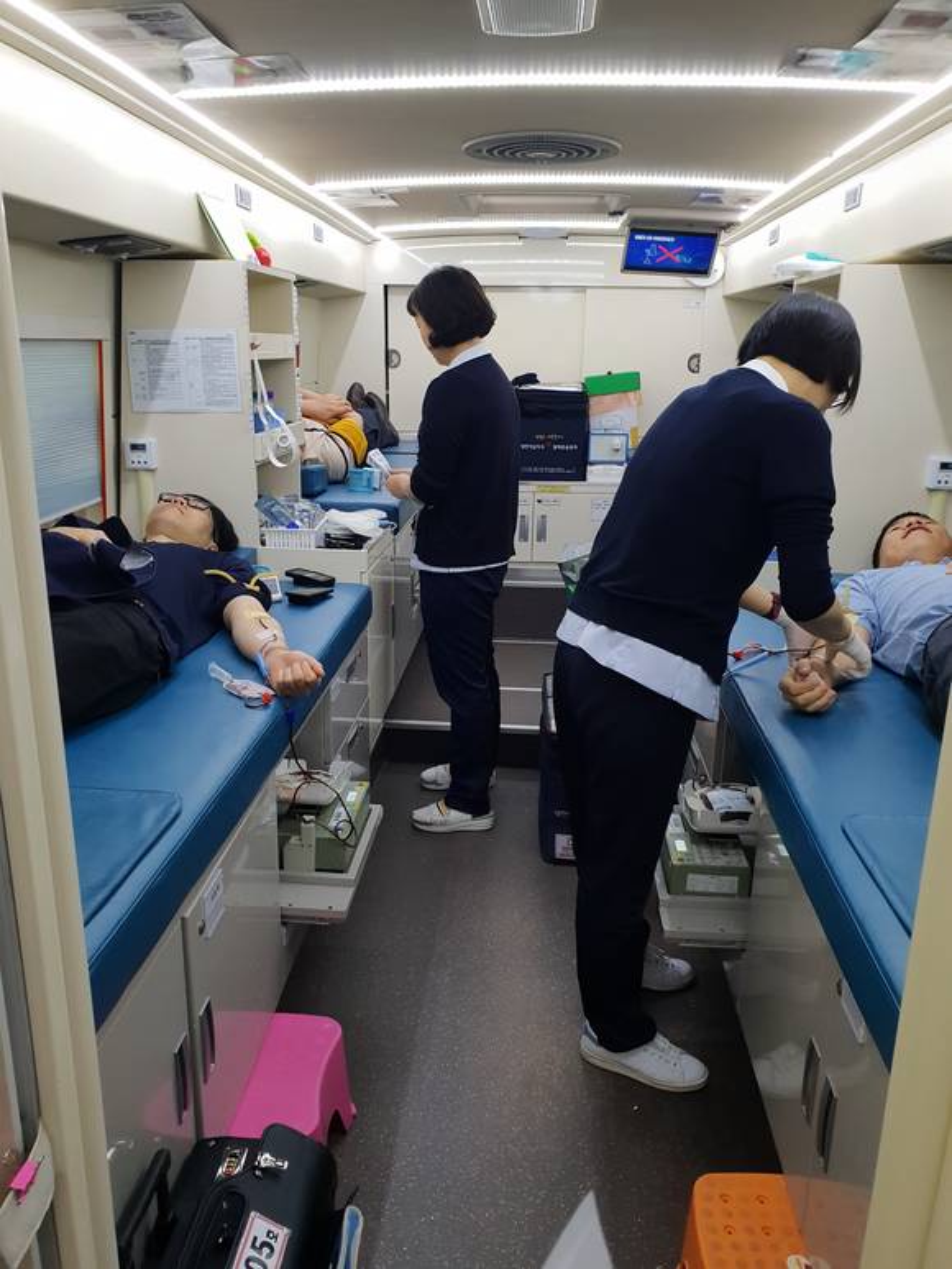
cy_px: 634
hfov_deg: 53.1
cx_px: 476
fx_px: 953
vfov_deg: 67.3
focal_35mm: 26
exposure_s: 1/60
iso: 200
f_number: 2.4
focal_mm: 4.3
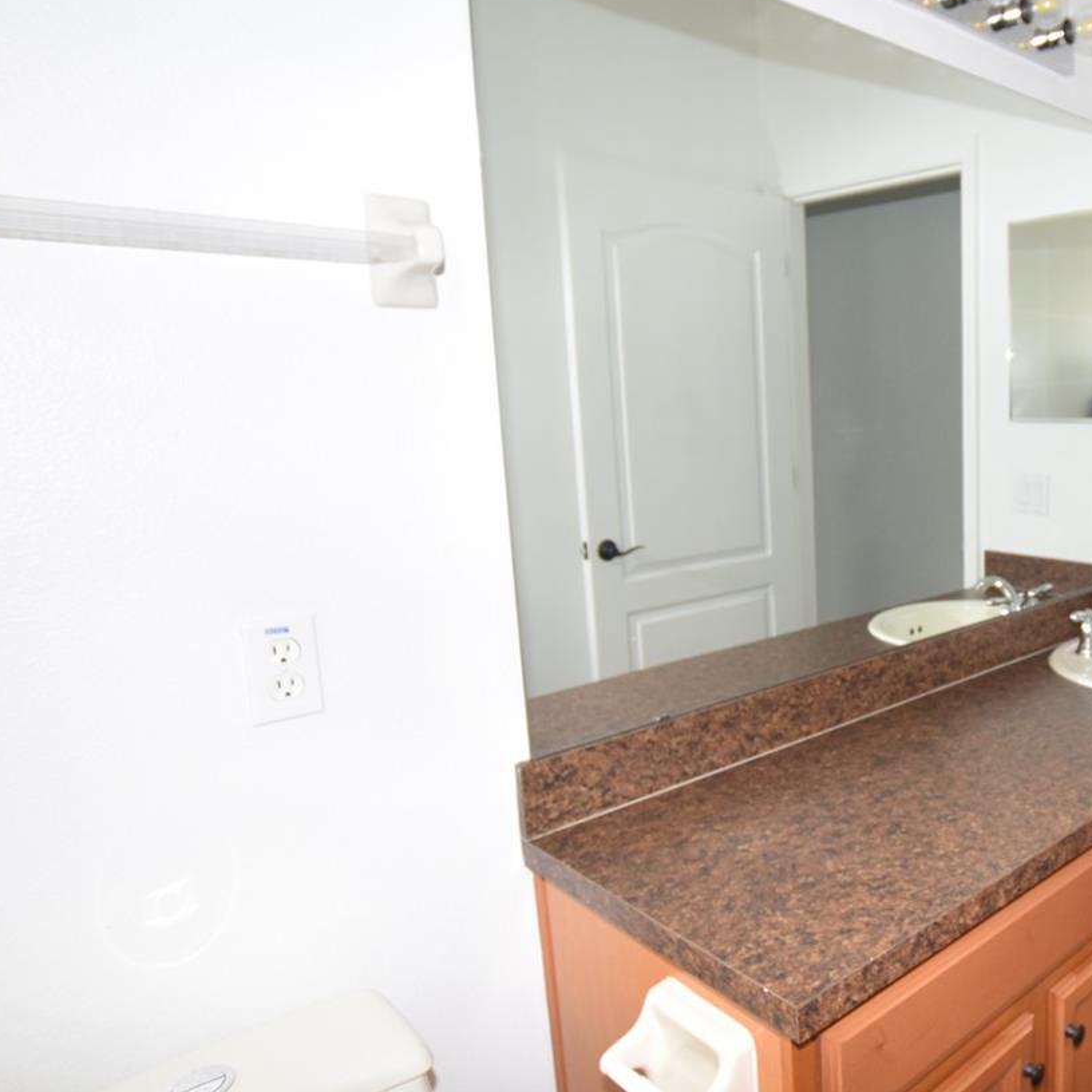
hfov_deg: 55.9
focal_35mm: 25
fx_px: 892
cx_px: 949
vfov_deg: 62.9
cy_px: 565
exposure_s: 1/80
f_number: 4.5
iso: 800
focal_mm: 10
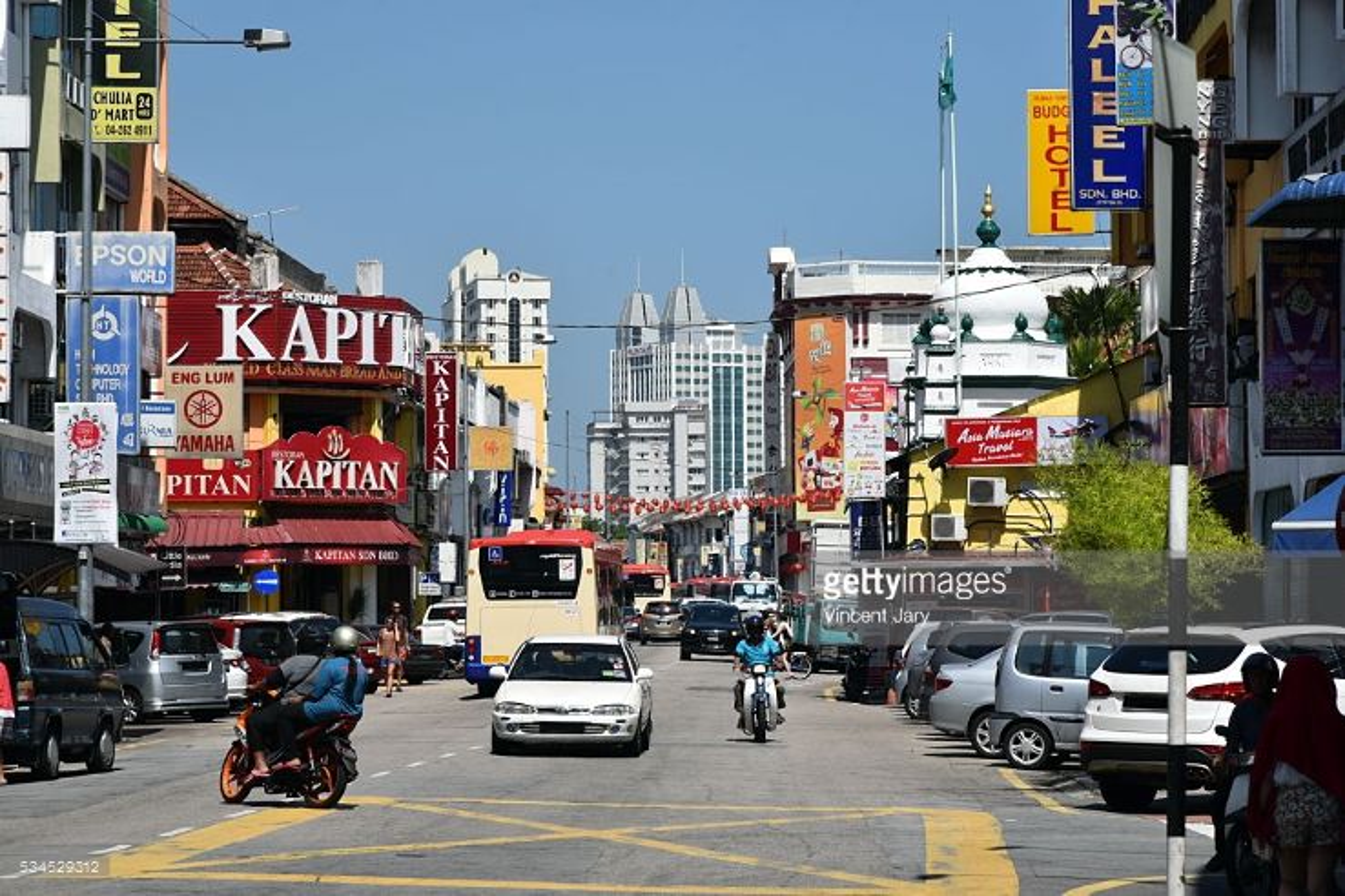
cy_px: 448
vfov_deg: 11.4
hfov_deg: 17.1
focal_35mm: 120
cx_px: 672
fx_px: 4483
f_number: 10
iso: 200
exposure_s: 1/500
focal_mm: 120
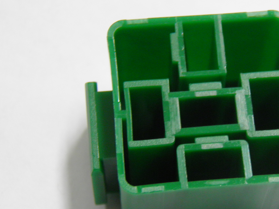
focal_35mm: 131
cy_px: 109
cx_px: 205
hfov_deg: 15.0
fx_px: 1056
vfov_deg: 11.3
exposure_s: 1/15
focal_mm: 15.2
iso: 200
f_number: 3.9
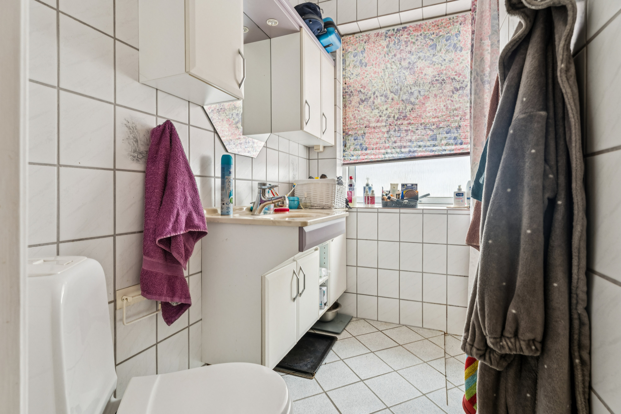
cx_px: 310
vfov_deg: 69.8
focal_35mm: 17
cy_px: 207
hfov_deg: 92.6
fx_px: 297
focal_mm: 17.2
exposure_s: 1/4
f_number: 7.1
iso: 800
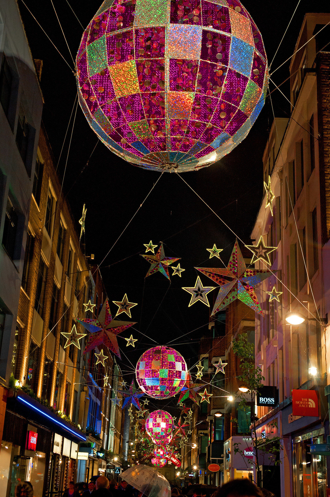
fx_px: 716
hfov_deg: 25.9
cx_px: 168
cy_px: 219
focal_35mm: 52
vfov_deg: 38.2
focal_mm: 46
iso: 1000
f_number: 5.6
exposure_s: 1/50
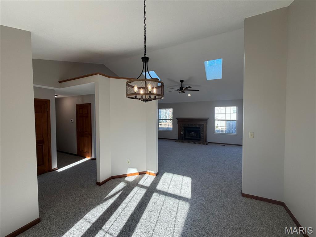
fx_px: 128
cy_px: 118
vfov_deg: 85.7
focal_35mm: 14
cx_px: 158
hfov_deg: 102.1
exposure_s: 1/120
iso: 64
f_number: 2.2
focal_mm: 2.22
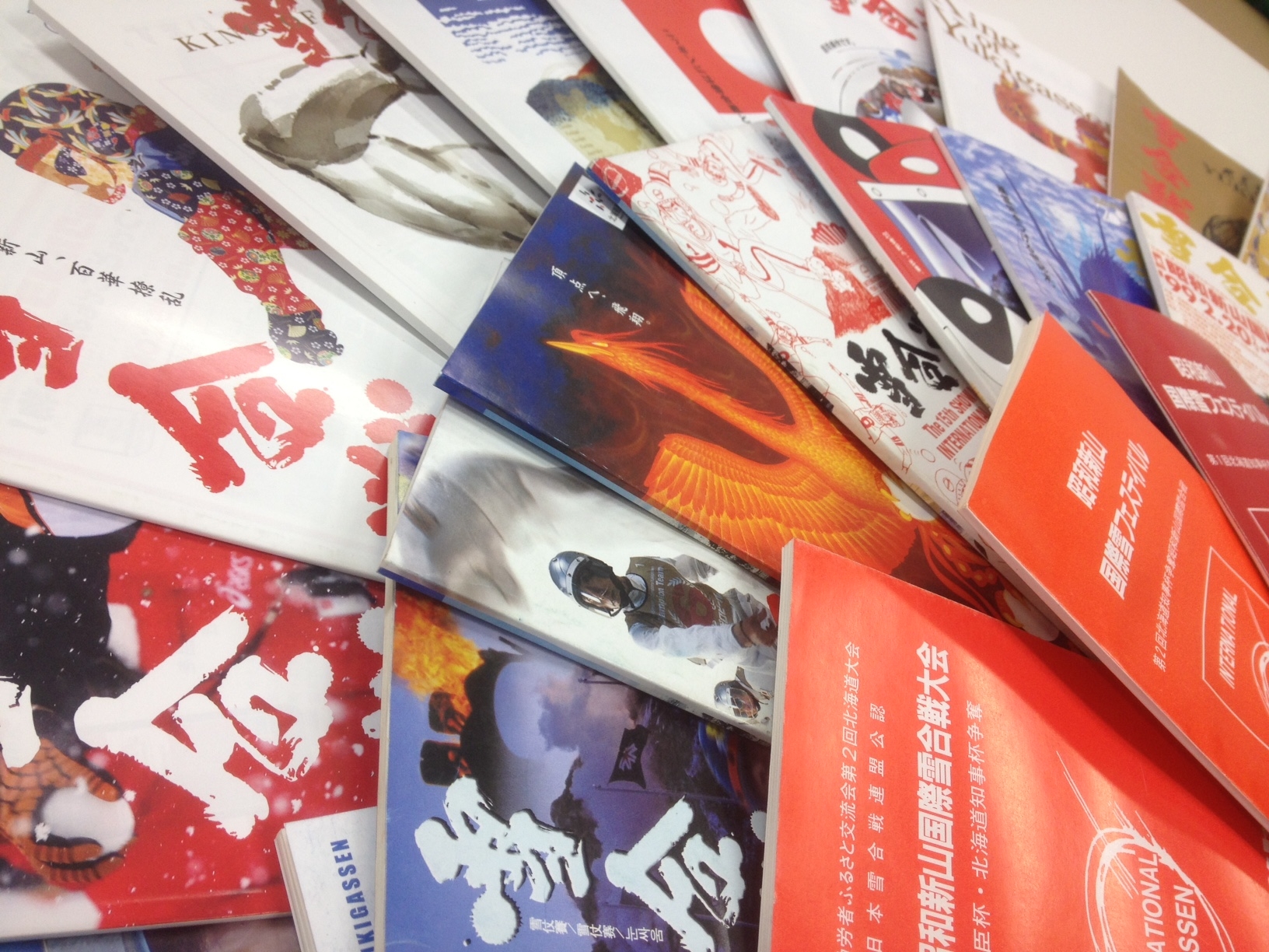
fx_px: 1283
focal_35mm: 35
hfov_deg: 52.6
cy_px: 476
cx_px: 634
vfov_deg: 40.7
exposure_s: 1/60
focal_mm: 4.3
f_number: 2.4
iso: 50
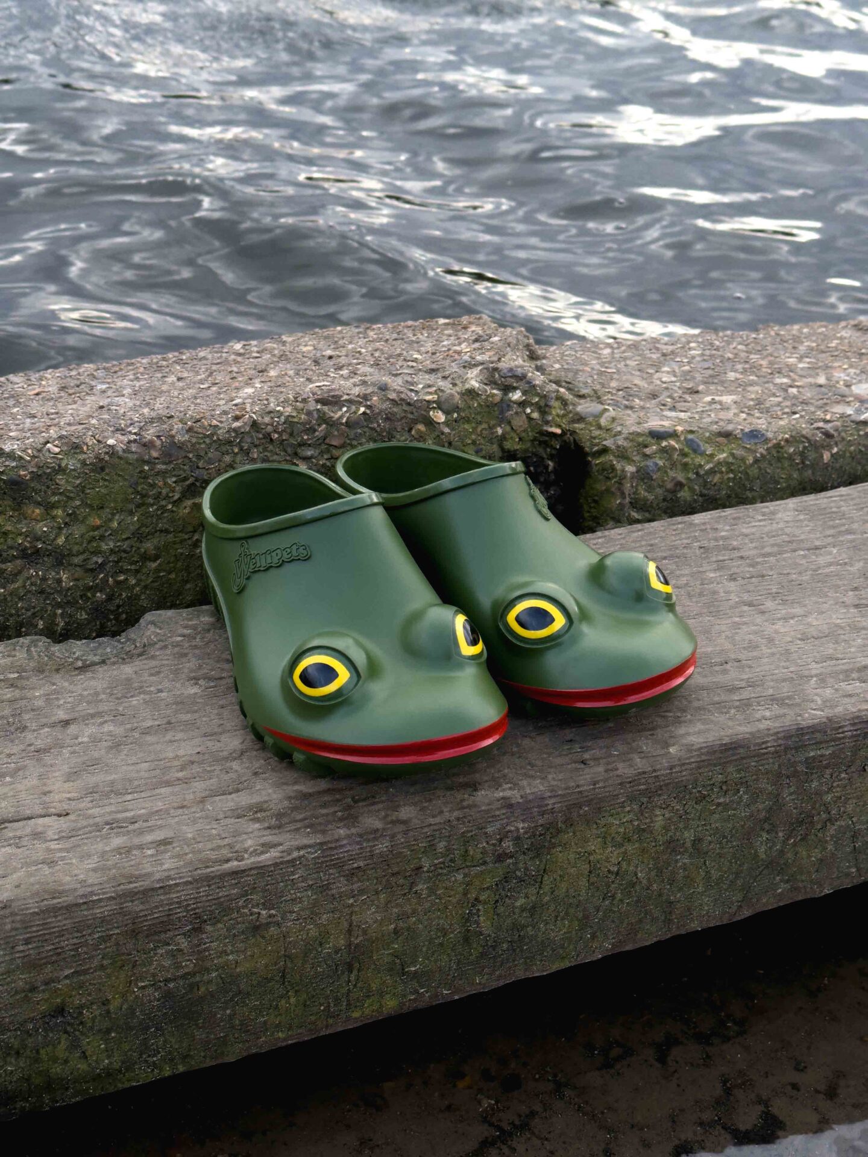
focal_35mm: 48
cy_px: 578
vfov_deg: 39.7
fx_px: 1605
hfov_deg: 30.3
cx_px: 434
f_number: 1.8
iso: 64
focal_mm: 6.86
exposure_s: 1/248
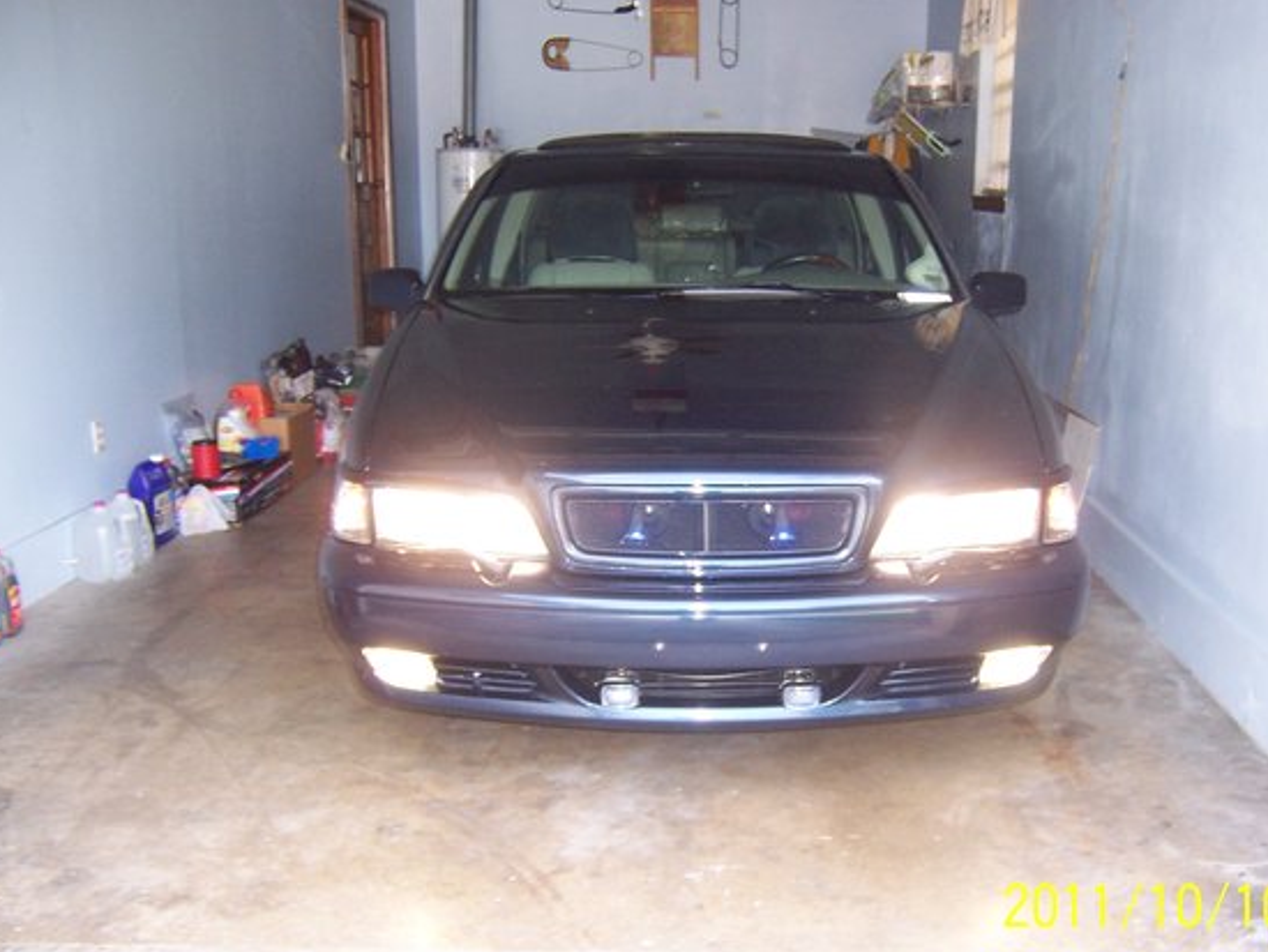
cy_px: 516
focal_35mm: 36
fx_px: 1319
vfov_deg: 39.7
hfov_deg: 51.3
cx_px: 675
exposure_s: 1/60
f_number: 2.8
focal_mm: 5.5
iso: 140
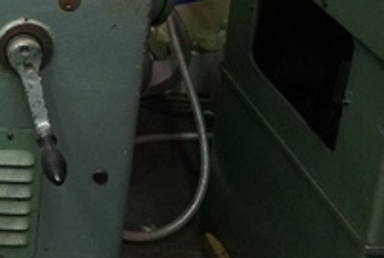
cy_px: -108
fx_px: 908
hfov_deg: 20.8
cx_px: -168
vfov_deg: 15.1
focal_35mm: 85
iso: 1600
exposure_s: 1/160
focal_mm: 16
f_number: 3.5
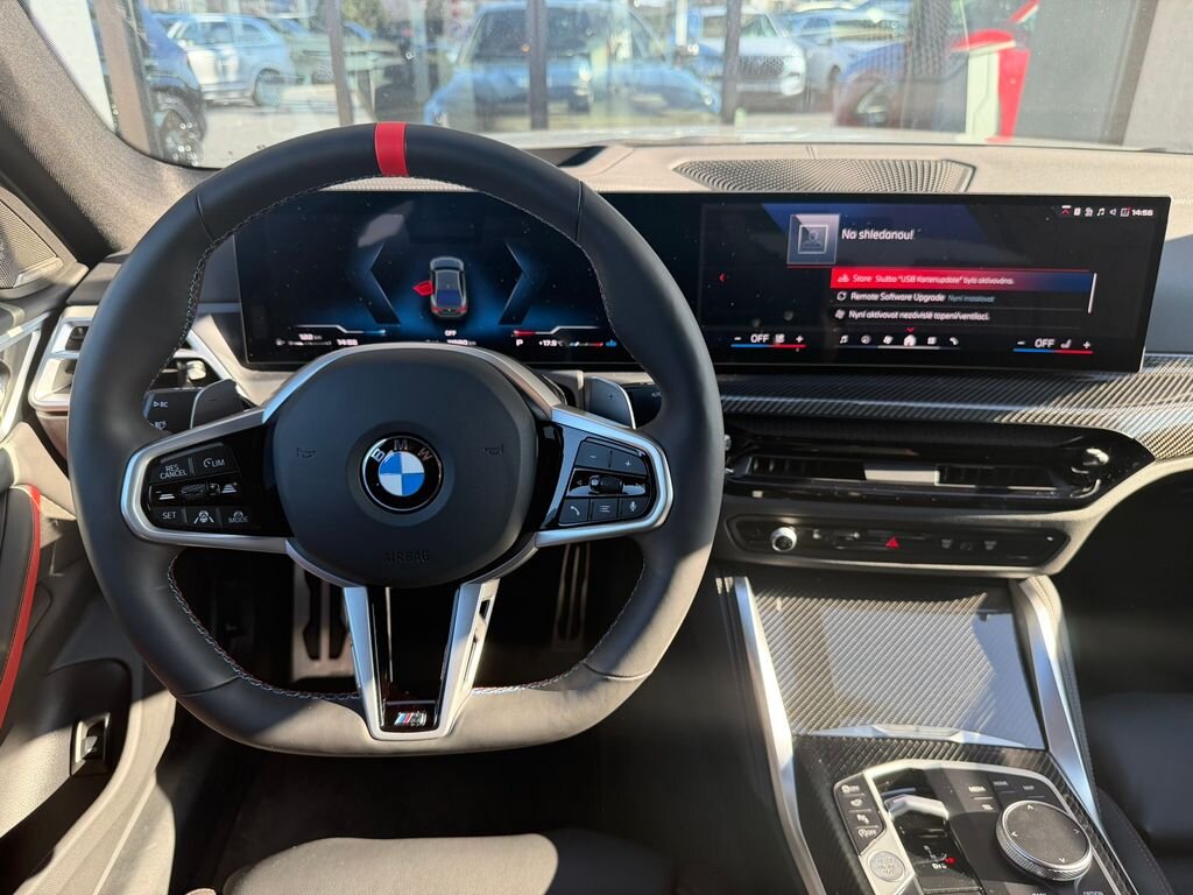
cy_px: 448
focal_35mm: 24
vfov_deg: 56.8
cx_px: 596
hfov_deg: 71.6
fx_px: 827
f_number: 1.78
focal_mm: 6.76
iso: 250
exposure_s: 1/243
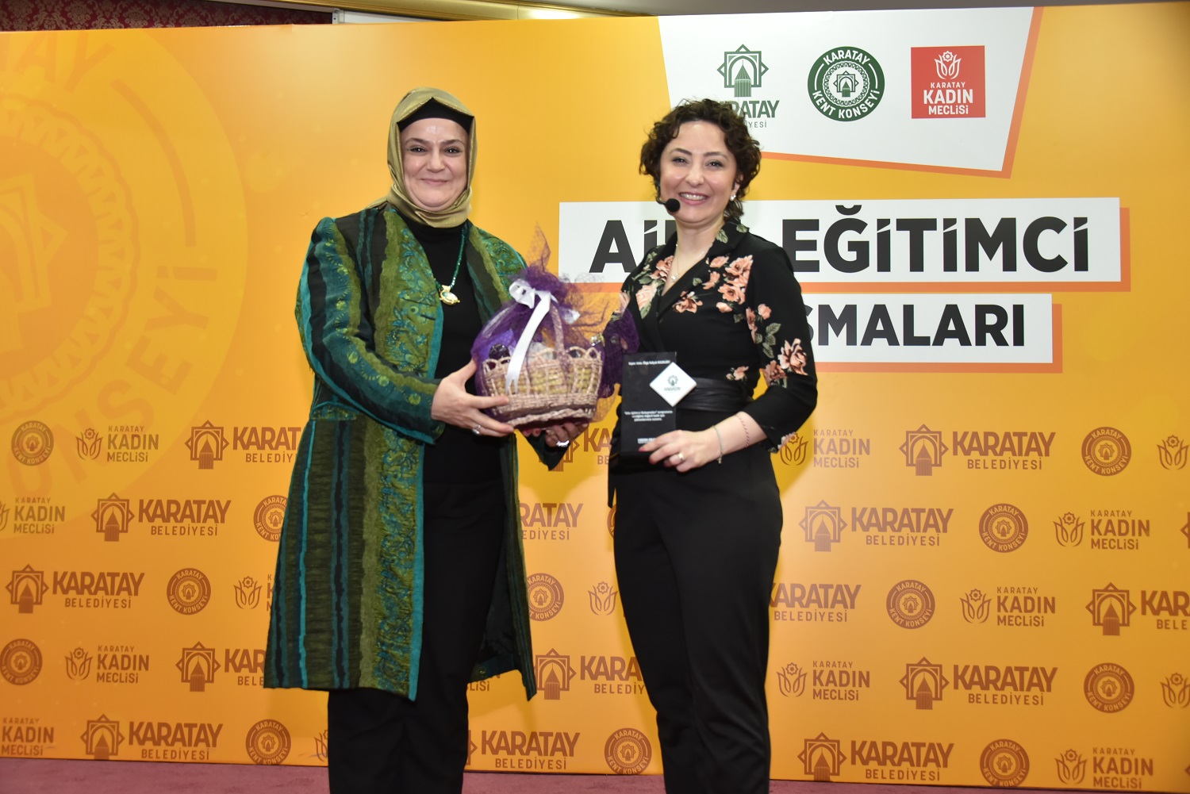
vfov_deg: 29.9
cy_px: 397
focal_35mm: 45
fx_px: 1488
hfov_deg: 43.6
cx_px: 595
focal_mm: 45
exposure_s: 1/100
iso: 1600
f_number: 5
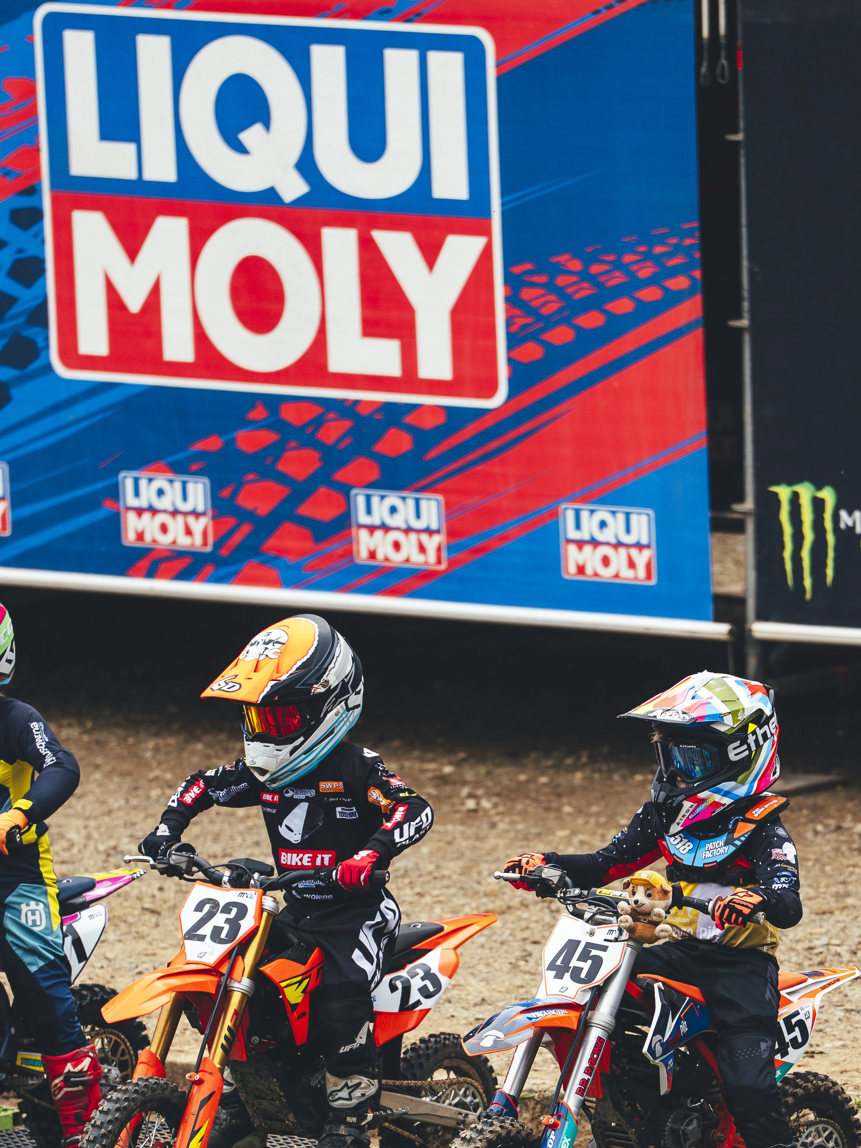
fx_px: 13764
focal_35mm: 415
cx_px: 641
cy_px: 844
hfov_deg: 3.6
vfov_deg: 4.8
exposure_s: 1/1000
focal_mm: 200
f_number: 2.8
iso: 100
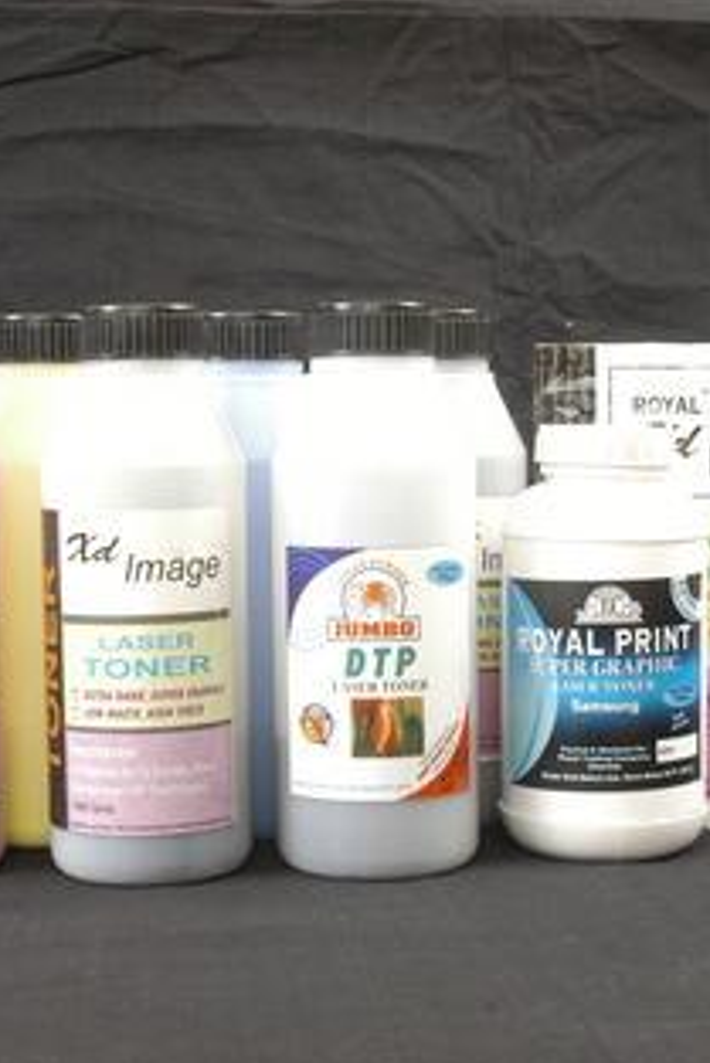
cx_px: 347
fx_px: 1980
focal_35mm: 67
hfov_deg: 20.3
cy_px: 560
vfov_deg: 30.1
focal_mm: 28
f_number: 6.3
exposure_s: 1/60
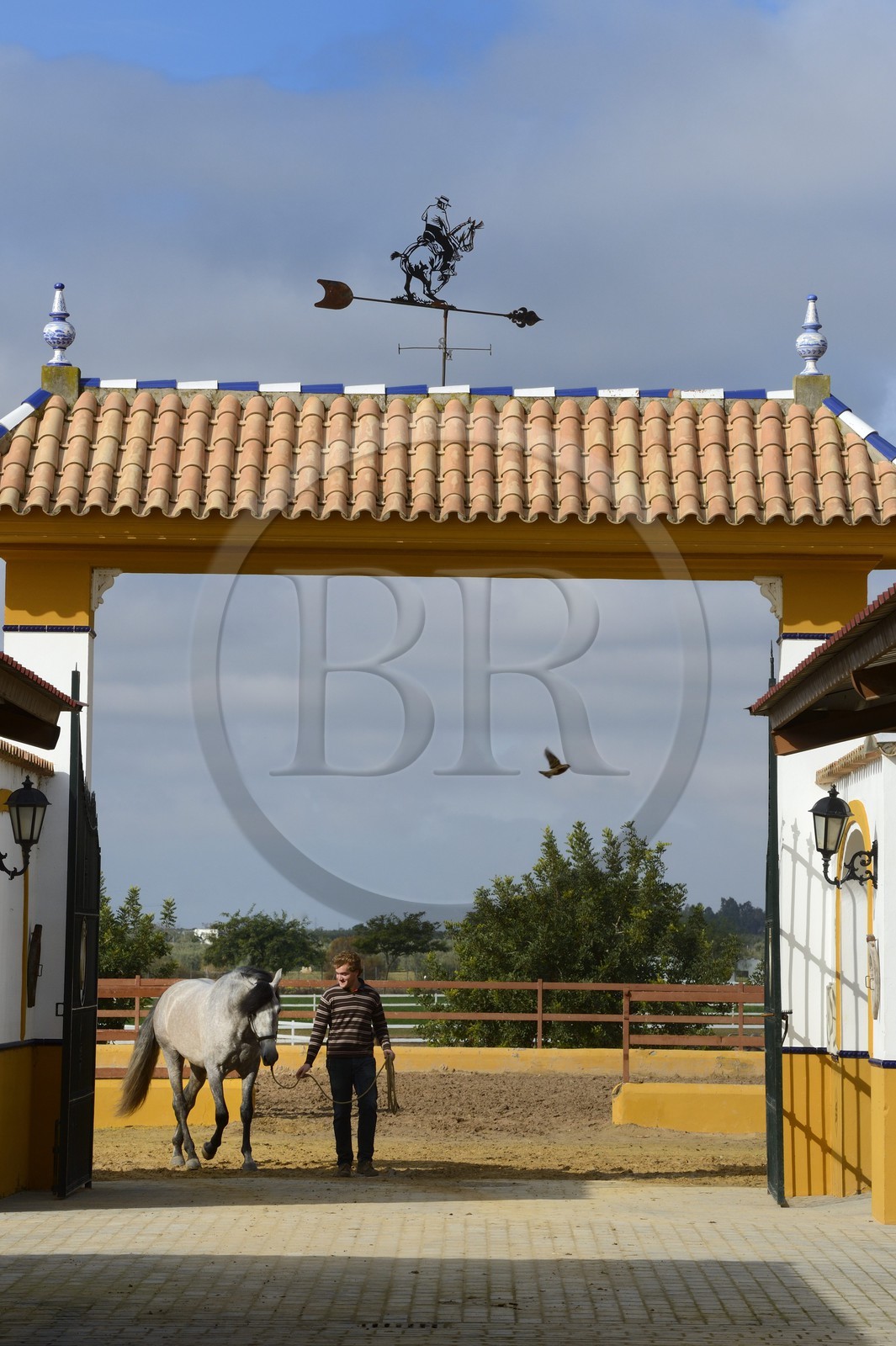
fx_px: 5045
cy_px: 673
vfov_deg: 15.2
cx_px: 448
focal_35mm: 135
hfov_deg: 10.1
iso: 400
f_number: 18
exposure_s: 1/400
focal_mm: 135
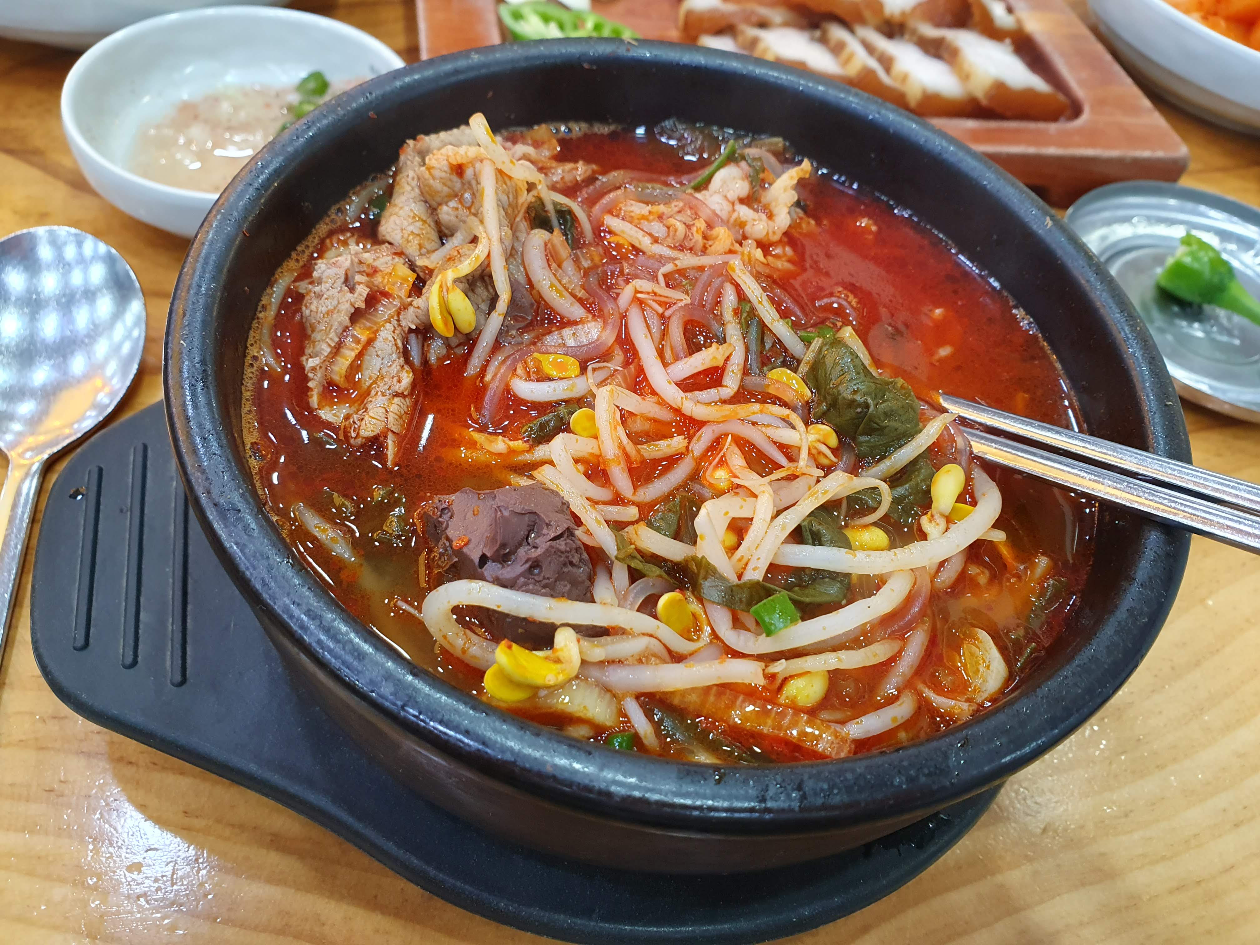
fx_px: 946
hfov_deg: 67.3
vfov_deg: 53.1
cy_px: 472
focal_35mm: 26
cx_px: 630
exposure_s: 1/40
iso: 320
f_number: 2.4
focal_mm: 4.32
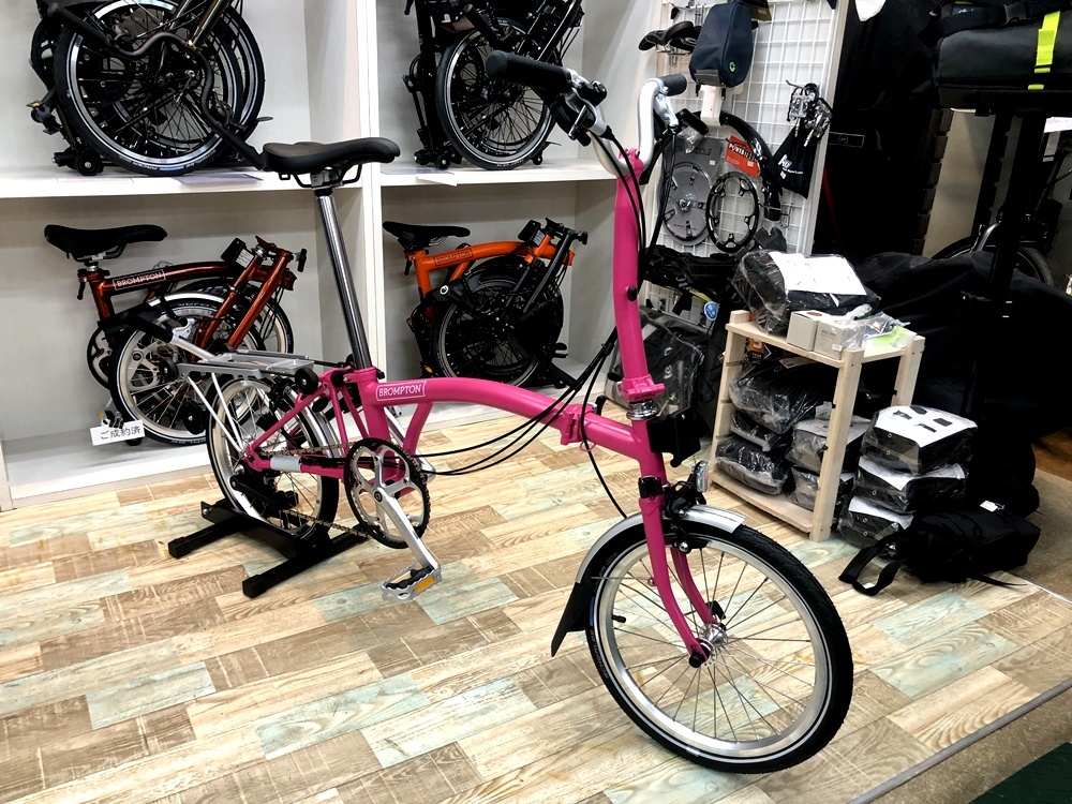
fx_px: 867
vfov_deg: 49.7
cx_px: 536
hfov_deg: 63.4
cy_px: 402
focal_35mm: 28
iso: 32
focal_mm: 4
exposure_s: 1/25
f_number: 1.8
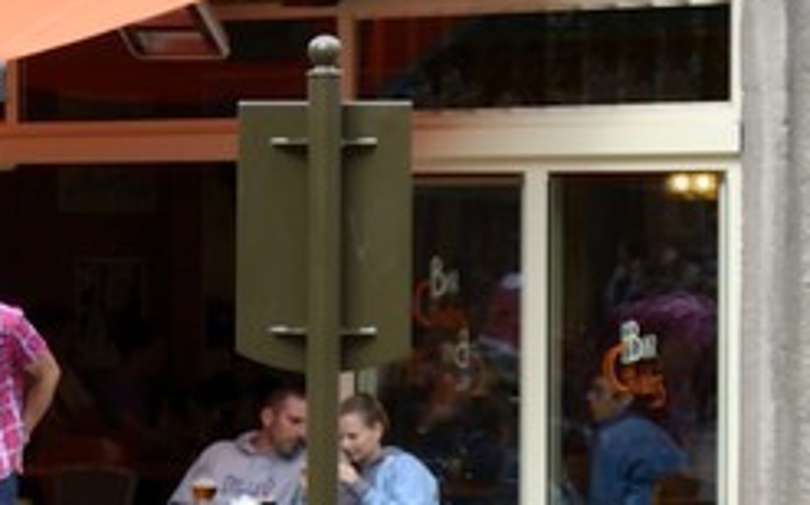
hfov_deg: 8.4
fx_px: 4655
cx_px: -1617
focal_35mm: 211
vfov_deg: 6.2
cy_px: 230
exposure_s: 1/125
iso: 200
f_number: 6.3
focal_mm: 32
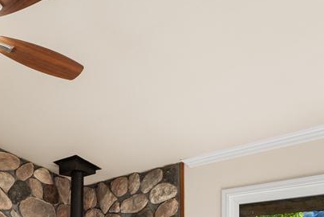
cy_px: 257
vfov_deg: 30.2
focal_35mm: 38
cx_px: 81
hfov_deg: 48.7
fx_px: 342
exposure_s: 1/17
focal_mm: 10
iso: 160
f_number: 5
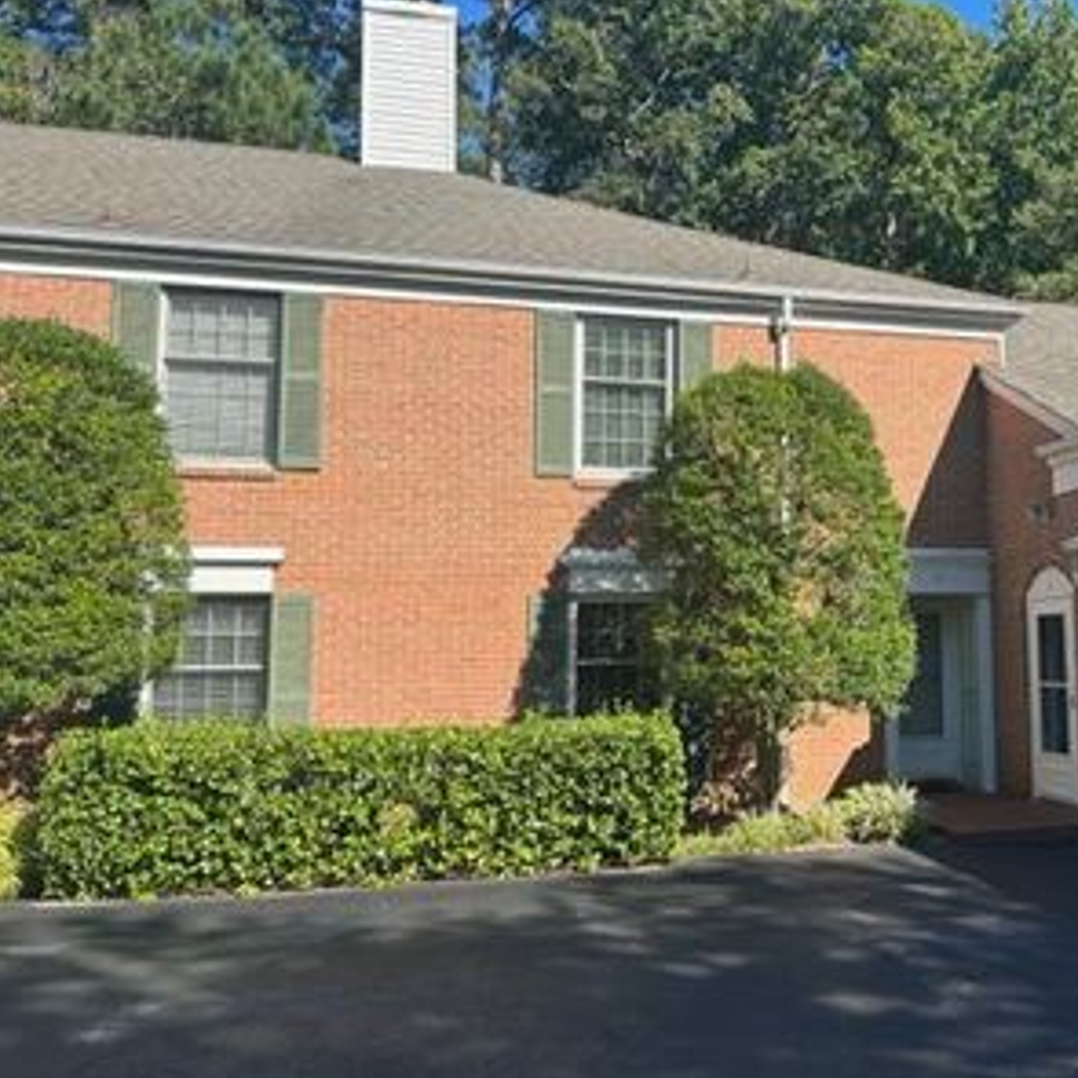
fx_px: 1374
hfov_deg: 41.2
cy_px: 488
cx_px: 848
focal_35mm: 39
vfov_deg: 42.8
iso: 50
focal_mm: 5.7
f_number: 1.5
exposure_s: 1/2299
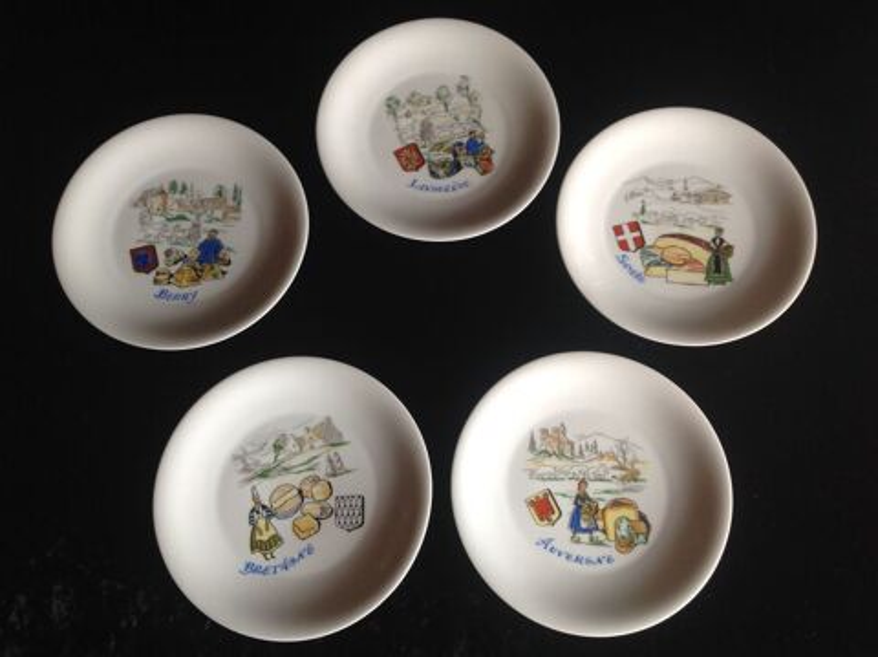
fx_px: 887
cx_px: 439
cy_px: 328
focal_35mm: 35
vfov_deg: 40.6
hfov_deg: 52.7
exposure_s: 1/15
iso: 80
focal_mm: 4.28
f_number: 2.4
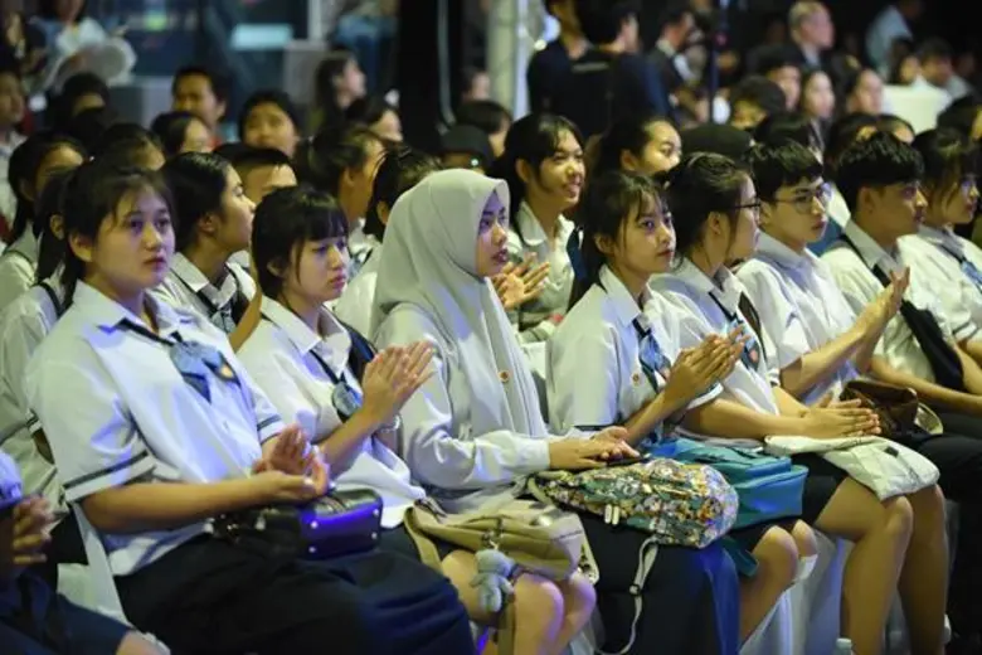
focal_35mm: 120
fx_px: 3273
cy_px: 328
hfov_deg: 17.1
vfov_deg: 11.4
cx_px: 491
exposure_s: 1/200
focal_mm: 120
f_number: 2.8
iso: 3200
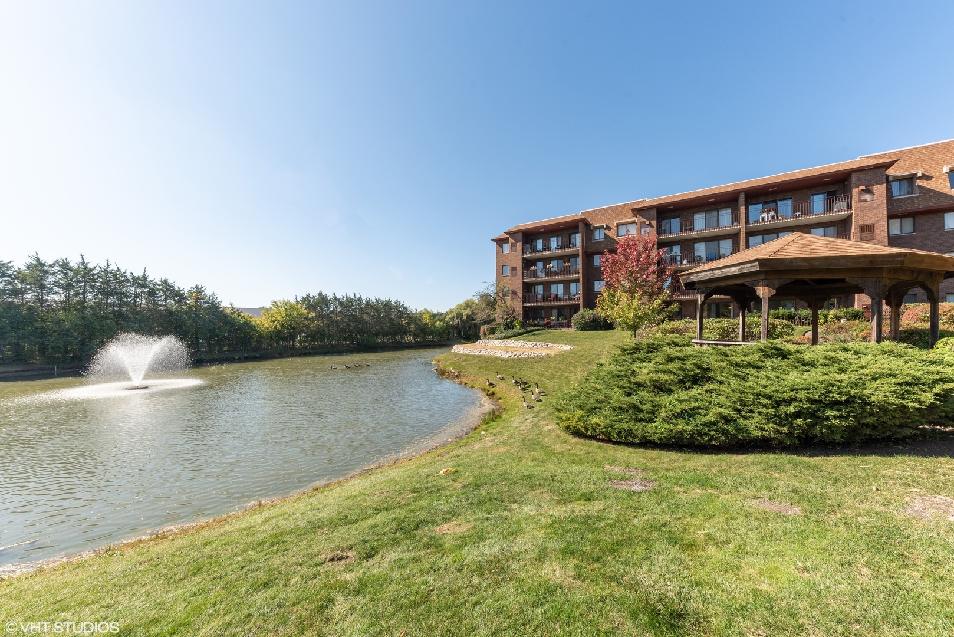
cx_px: 477
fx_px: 318
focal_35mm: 12
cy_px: 318
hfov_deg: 112.6
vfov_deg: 90.1
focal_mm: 12
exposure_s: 1/160
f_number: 9
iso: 100
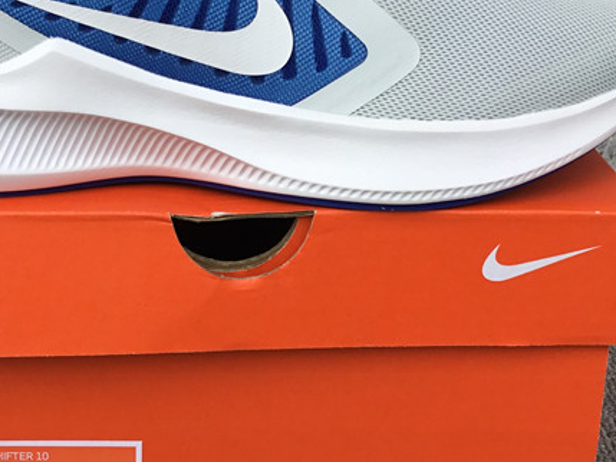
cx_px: 241
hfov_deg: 29.7
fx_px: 1157
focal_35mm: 65
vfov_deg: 22.4
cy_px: 110
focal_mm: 3.3
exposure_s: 1/190
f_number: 2.4
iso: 25
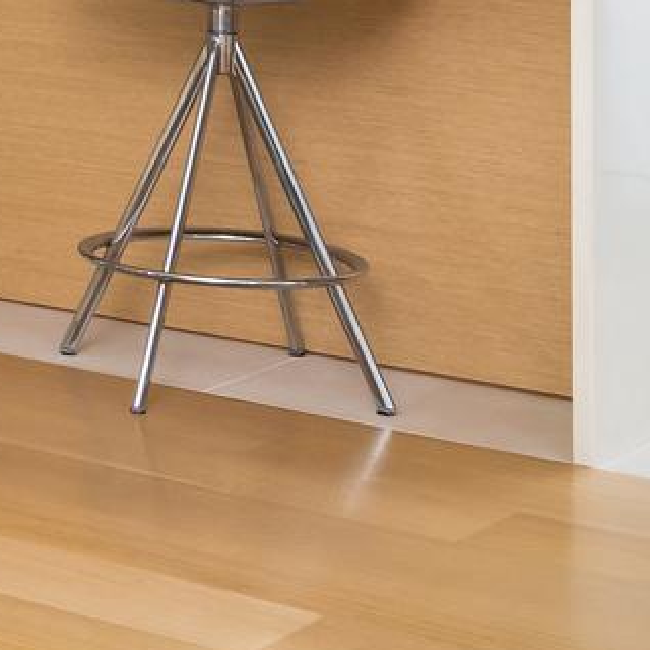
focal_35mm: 136
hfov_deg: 11.1
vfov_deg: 12.1
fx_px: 2889
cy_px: -403
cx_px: -843
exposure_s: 1/40
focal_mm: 25
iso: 800
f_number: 13
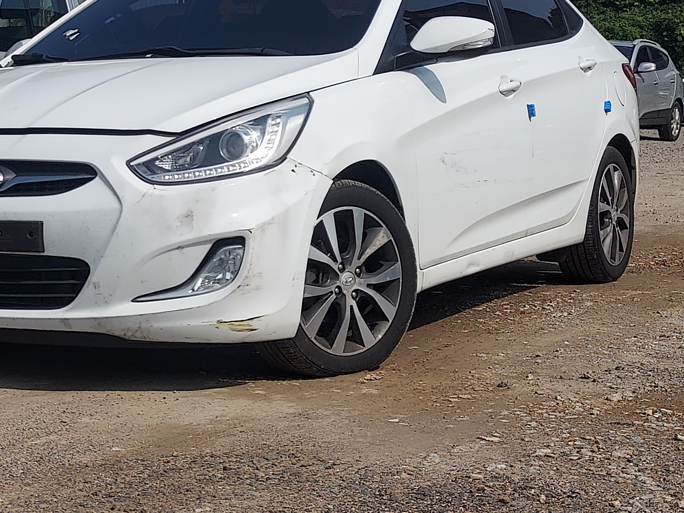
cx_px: 199
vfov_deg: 36.8
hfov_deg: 46.7
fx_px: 771
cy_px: 229
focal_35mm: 39
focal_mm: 4.6
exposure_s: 1/2750
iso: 40
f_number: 1.8
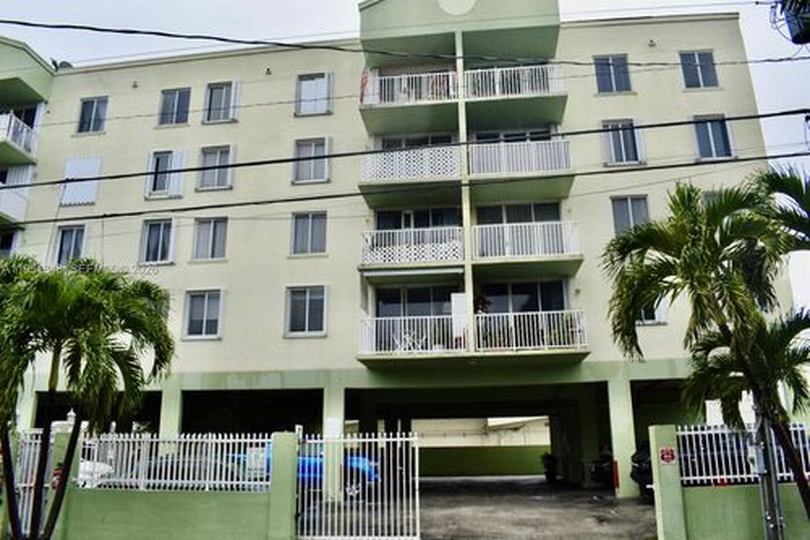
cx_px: 405
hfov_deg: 67.4
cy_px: 270
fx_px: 607
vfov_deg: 47.9
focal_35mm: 27
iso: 100
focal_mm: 18
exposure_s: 1/125
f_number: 8
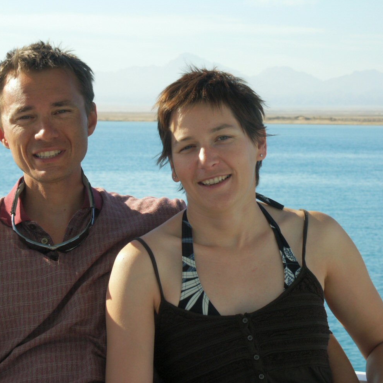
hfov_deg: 13.4
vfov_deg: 13.4
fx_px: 1627
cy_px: 193
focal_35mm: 130
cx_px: 143
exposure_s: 1/250
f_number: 7.1
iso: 64
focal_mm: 27.88
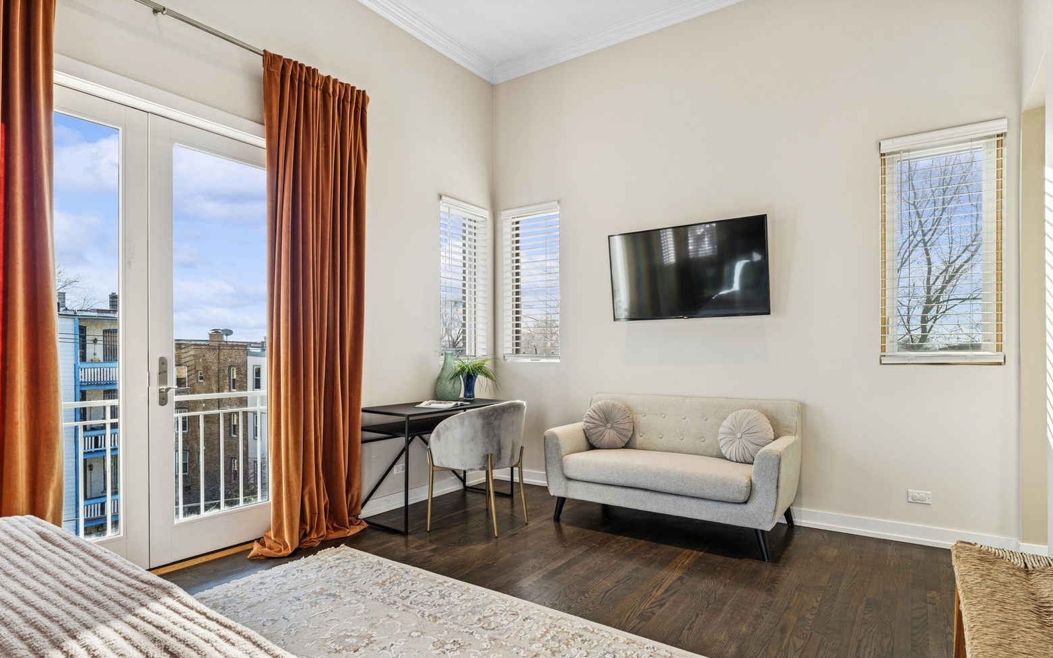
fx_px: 545
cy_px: 361
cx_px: 535
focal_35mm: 19
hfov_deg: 88.0
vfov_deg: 62.1
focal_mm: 18
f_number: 8
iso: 320
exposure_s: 1/80
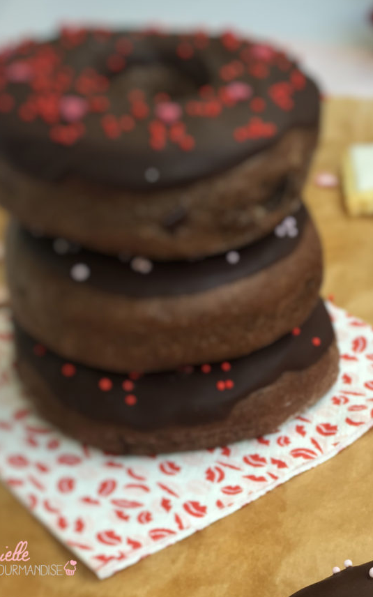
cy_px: 531
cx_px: 310
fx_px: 911
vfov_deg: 34.4
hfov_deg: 22.8
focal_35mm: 56
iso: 40
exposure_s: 1/100
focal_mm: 4.15
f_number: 2.2
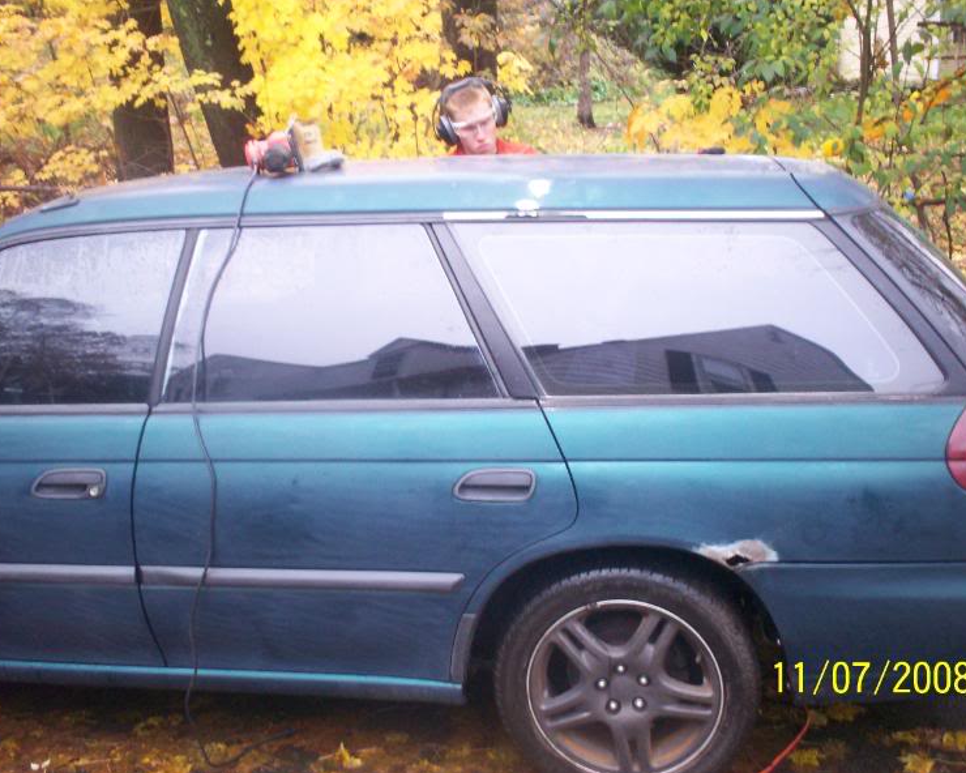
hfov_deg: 47.9
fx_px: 1086
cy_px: 389
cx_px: 503
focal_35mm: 38
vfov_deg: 39.2
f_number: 4.5
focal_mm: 6
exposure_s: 1/8
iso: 200
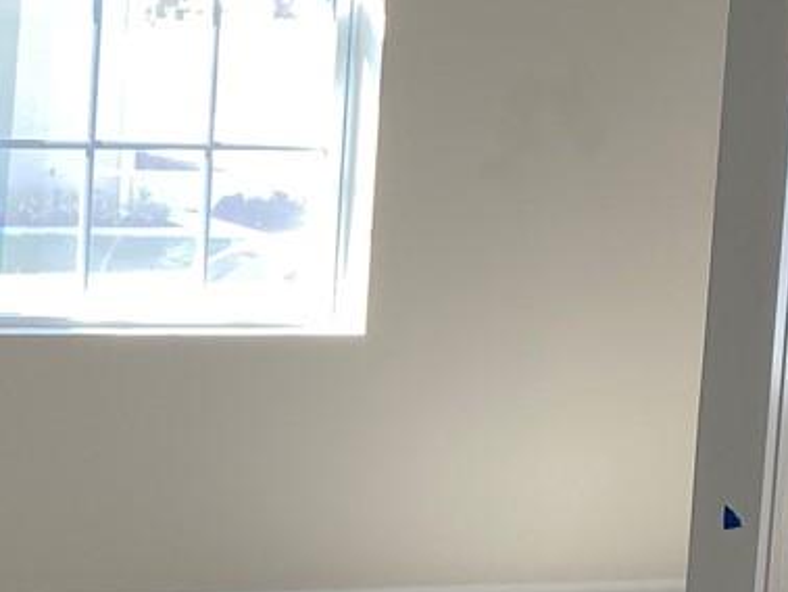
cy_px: 79
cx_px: -417
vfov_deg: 13.4
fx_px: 2506
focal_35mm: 110
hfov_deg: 16.2
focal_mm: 4.25
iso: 40
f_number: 1.8
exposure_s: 1/120
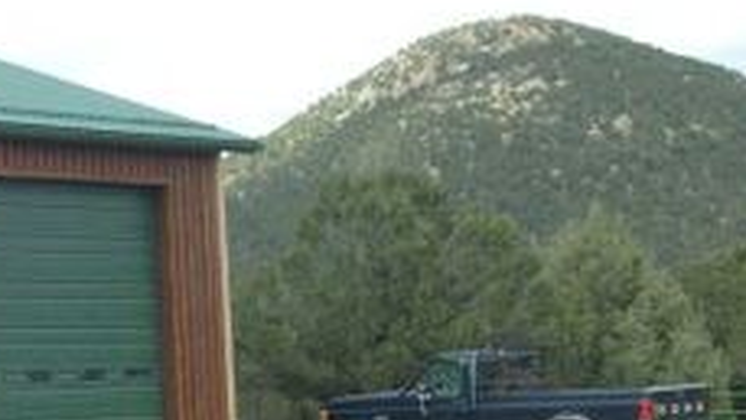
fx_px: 2612
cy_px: 374
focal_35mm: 132
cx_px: -116
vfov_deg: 9.2
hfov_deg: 15.7
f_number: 8.4
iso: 160
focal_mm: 8.7
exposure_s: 1/180
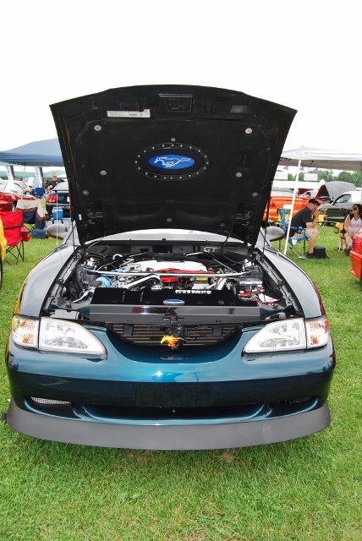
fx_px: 451
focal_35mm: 30
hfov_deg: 43.7
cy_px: 270
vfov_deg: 61.9
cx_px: 181
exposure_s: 1/200
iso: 200
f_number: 8
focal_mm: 20
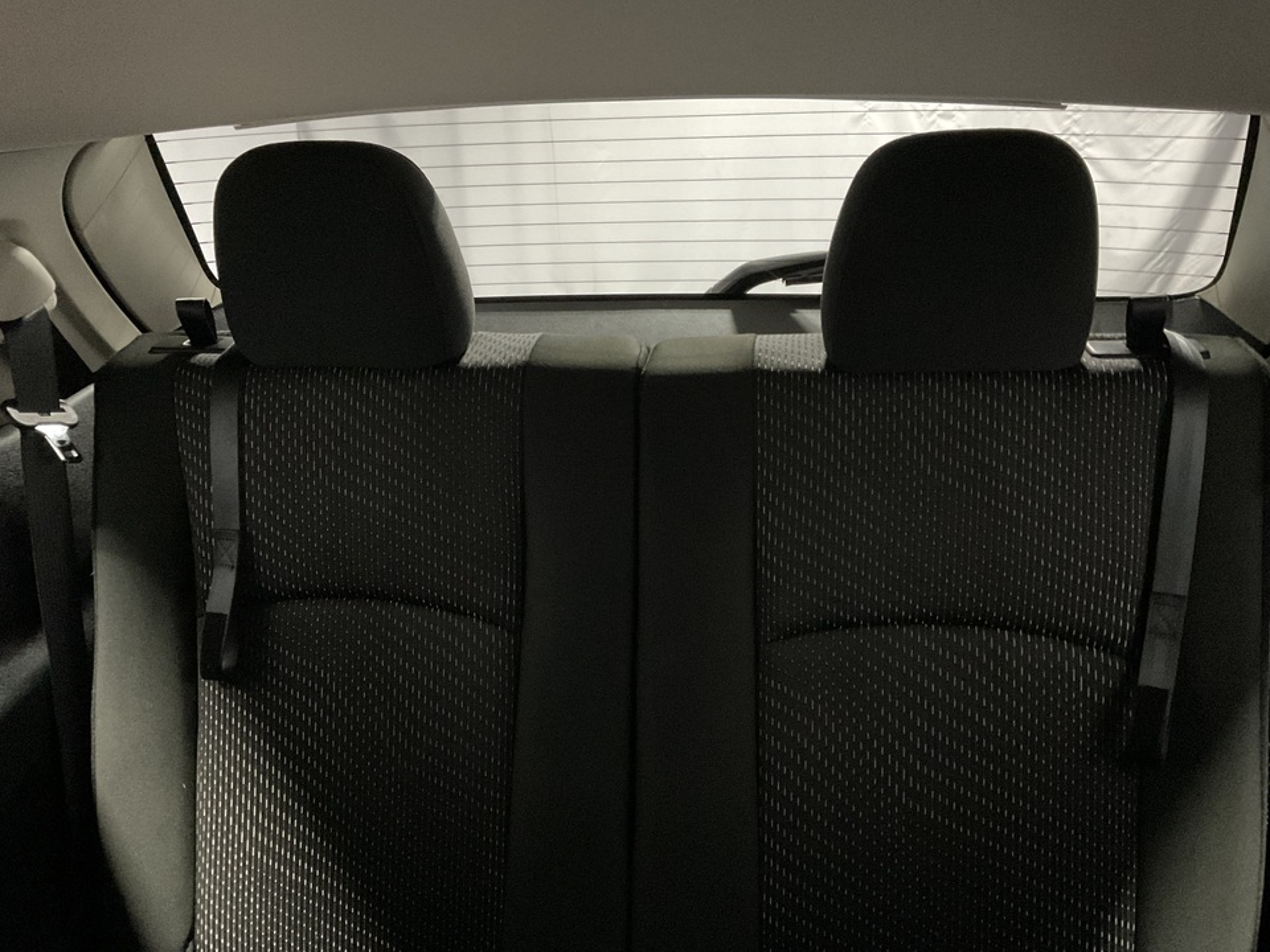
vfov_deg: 48.2
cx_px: 635
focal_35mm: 29
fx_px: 1064
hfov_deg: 61.7
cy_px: 476
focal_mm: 3
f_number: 1.8
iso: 500
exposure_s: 1/20
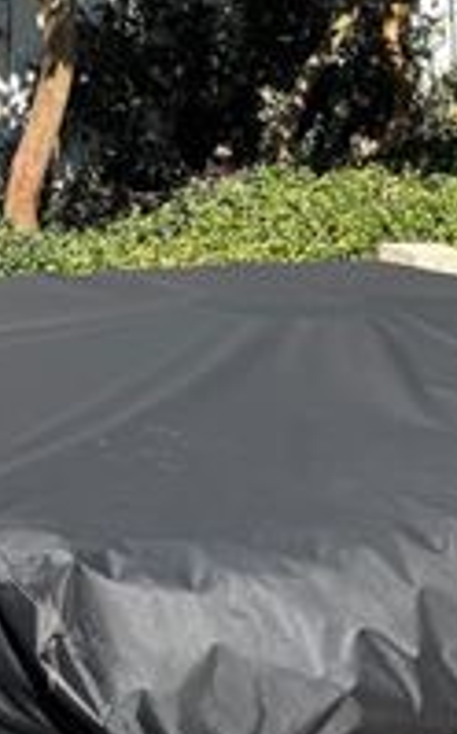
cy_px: 77
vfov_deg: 22.5
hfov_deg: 14.0
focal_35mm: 90
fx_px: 1797
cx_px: 573
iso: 80
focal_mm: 6.76
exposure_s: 1/2604
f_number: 1.78
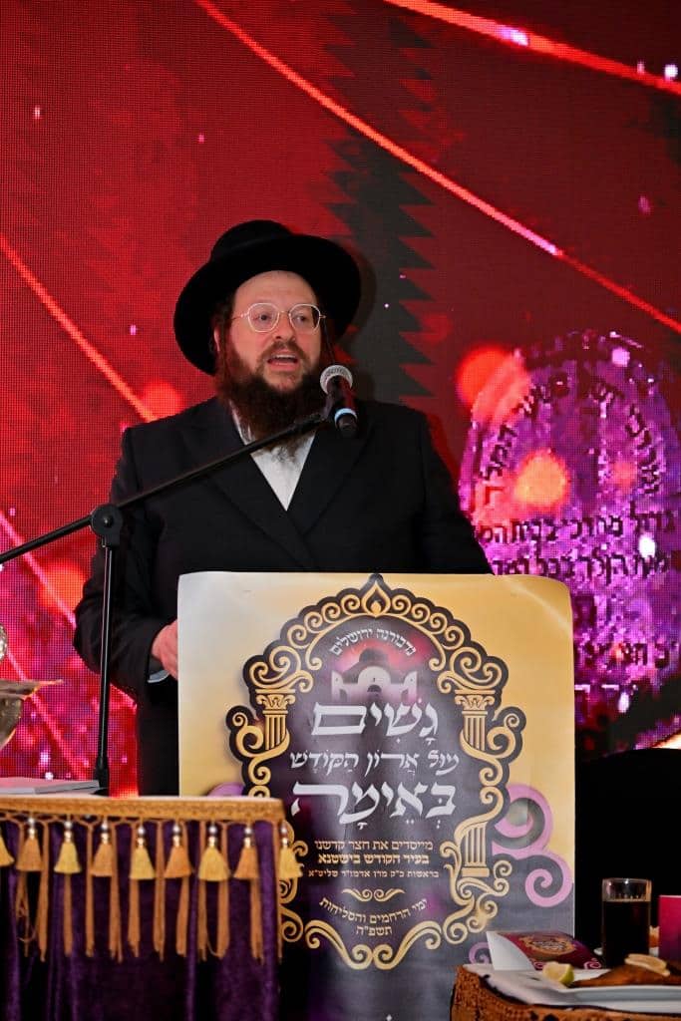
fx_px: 2836
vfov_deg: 20.4
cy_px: 510
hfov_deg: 13.7
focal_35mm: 100
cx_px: 340
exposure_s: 1/160
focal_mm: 100
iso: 640
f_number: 4
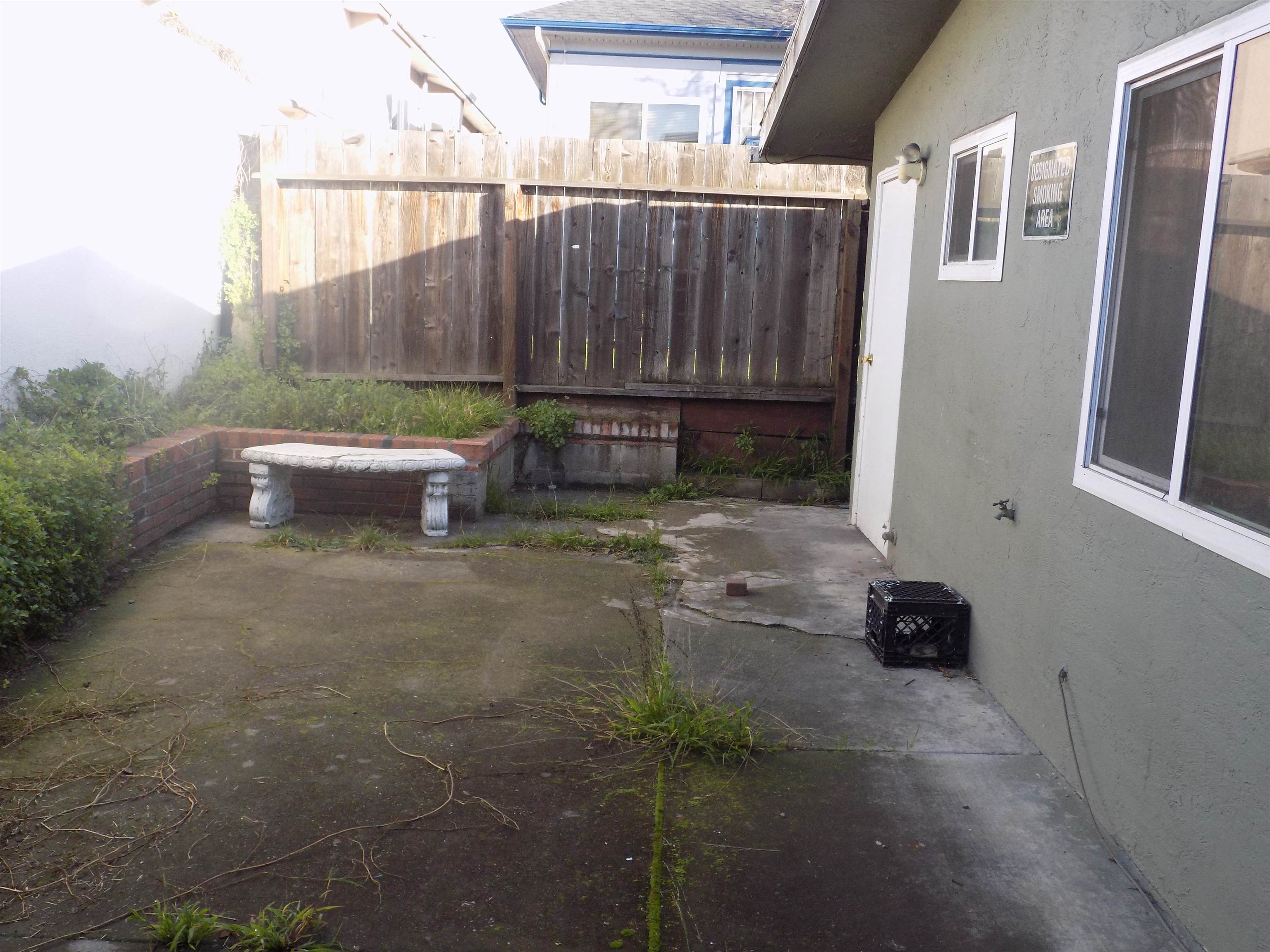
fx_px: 1101
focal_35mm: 30
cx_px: 635
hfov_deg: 60.0
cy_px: 476
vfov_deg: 46.8
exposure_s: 1/250
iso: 140
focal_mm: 5.3
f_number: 3.3
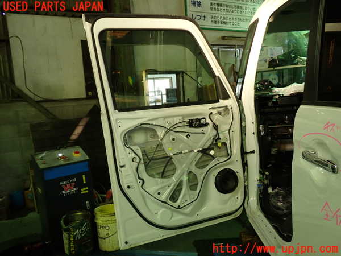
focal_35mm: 30
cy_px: 128
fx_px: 296
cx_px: 170
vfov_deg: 46.8
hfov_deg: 60.0
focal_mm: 5.4
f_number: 2.3
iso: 200
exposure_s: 1/40
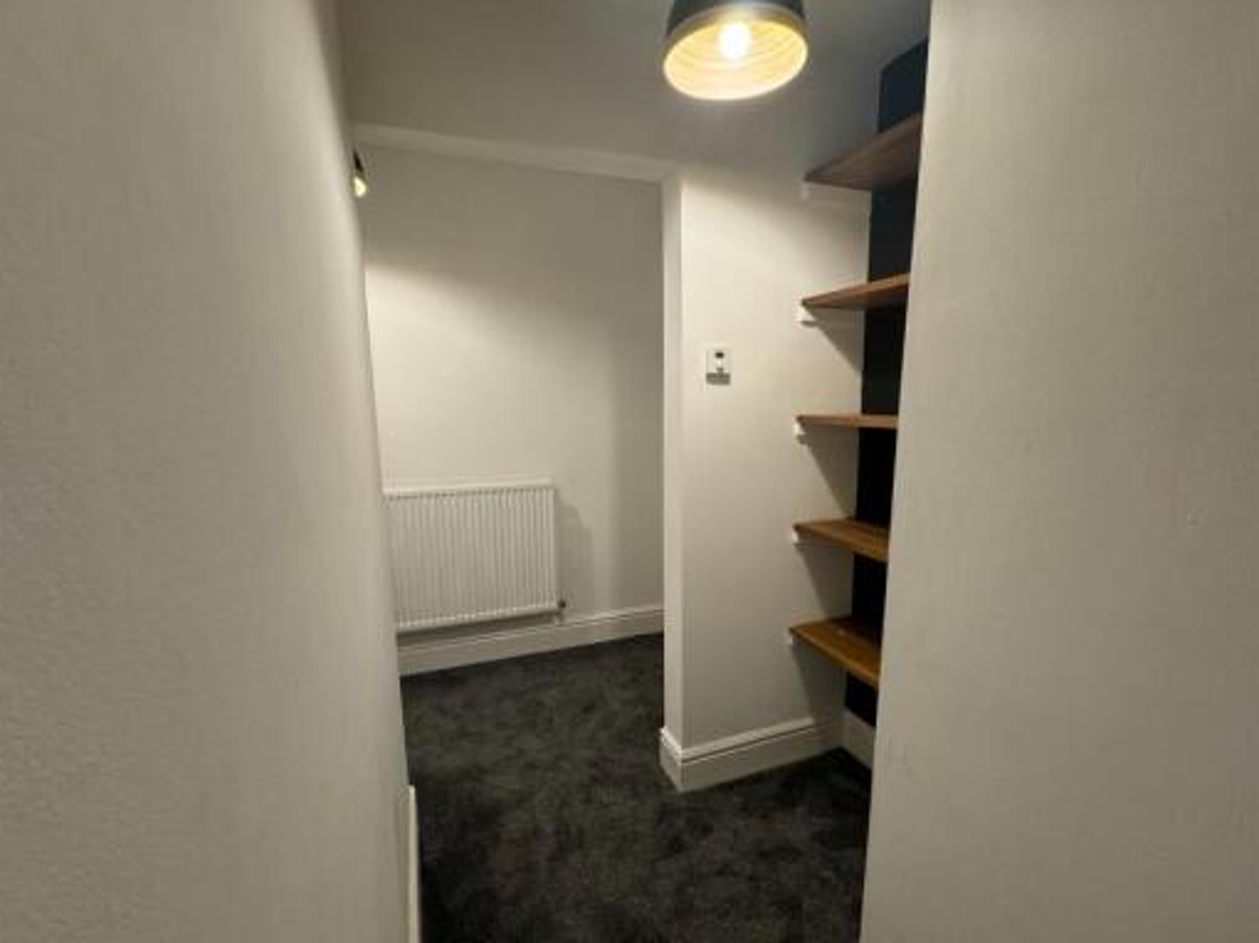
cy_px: 495
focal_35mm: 16
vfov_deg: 78.0
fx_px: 582
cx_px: 643
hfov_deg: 94.5
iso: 200
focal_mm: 2.22
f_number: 2.2
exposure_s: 1/50
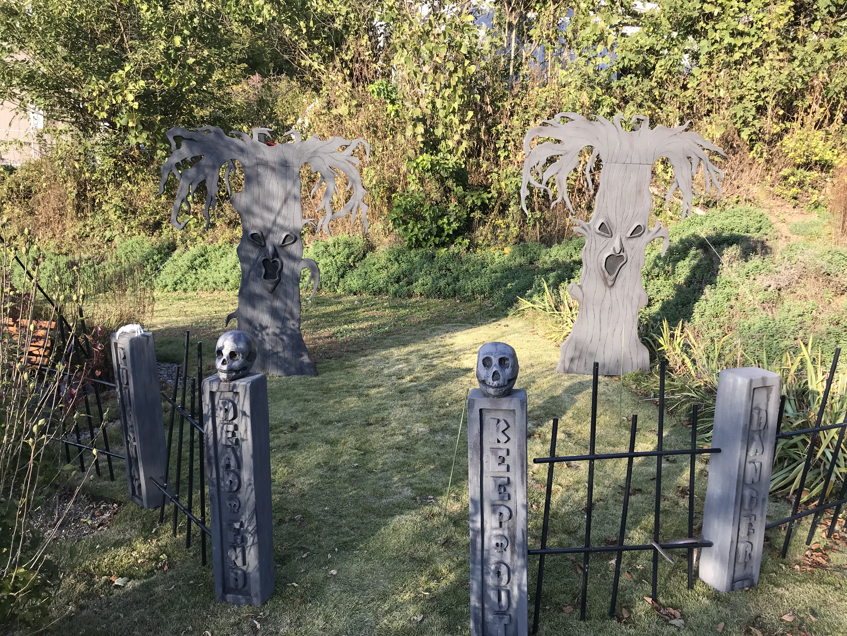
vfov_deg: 49.7
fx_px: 685
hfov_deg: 63.4
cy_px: 318
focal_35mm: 28
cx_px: 424
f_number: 1.8
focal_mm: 3.99
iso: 20
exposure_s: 1/380
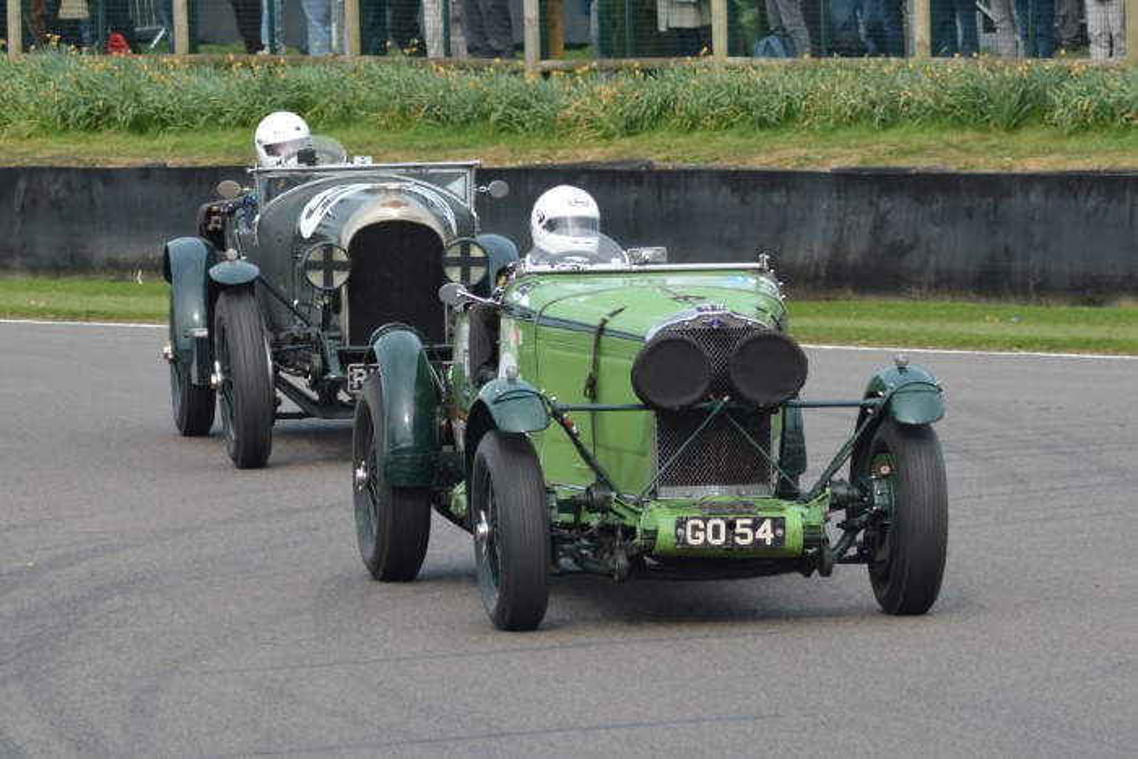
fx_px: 7114
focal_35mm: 225
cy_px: 380
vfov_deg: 6.1
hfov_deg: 9.1
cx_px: 569
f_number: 8
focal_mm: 150
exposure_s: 1/500
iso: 400
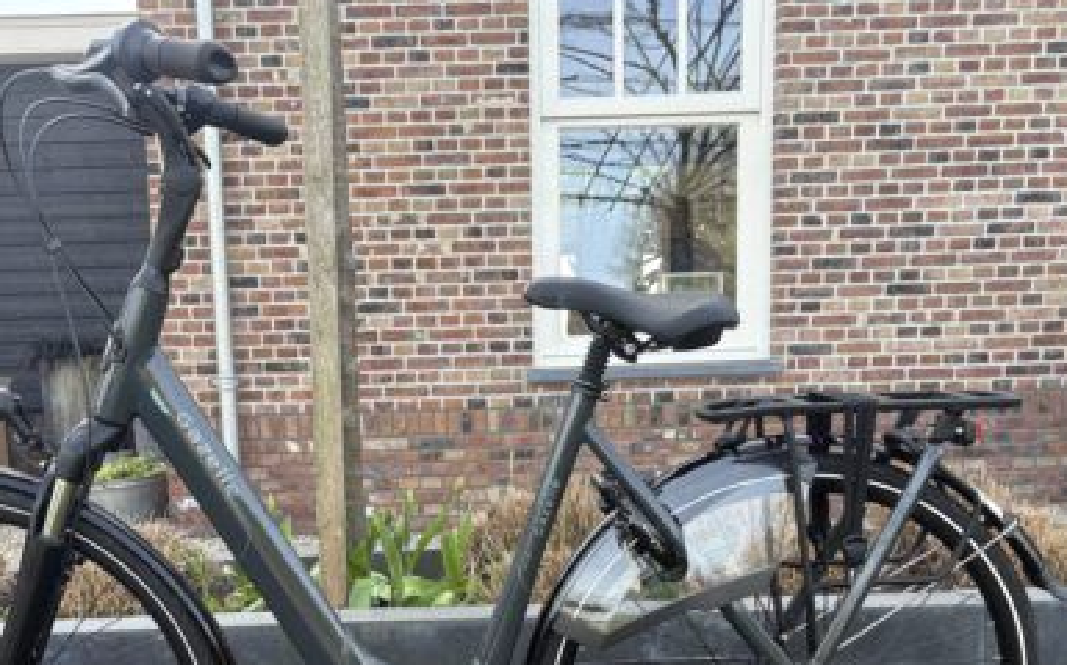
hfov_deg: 46.0
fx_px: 1249
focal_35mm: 43
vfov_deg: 28.8
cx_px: 427
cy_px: 579
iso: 50
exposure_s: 1/453
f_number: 1.6
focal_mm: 5.96
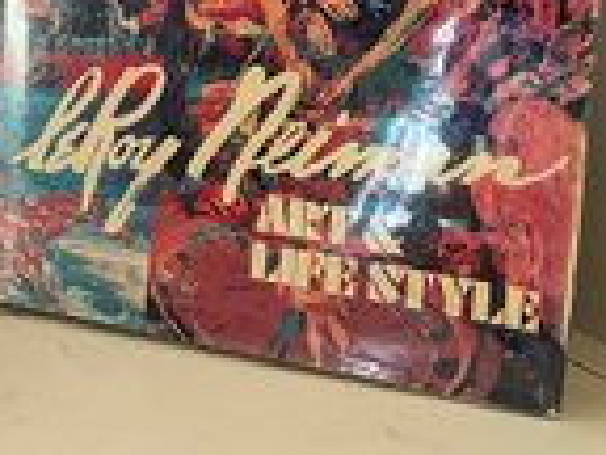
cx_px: -23
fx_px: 1085
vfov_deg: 22.6
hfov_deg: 28.9
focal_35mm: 62
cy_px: -11
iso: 125
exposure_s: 1/60
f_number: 1.6
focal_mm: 4.2
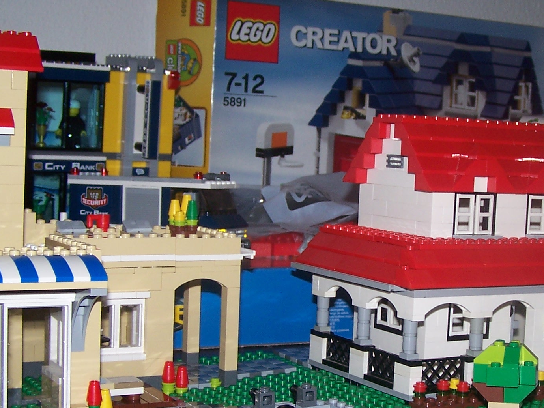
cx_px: 387
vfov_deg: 20.6
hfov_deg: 27.1
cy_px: 274
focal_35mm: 71
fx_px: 1116
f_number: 2.8
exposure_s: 1/60
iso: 80
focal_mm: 6.3
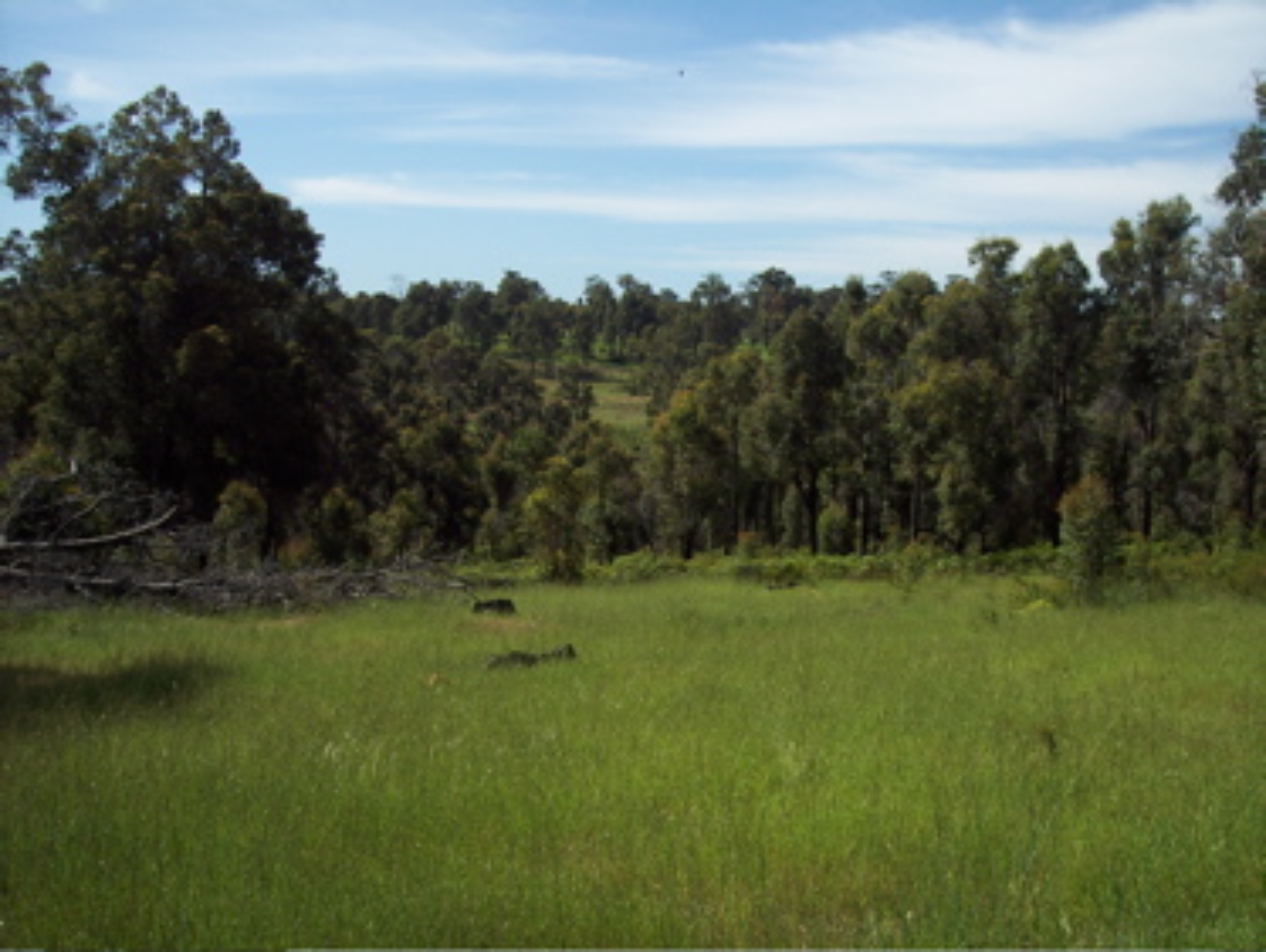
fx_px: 1427
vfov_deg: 36.9
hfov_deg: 47.8
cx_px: 633
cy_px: 476
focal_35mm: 39
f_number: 4
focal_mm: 8
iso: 100
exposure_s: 1/750
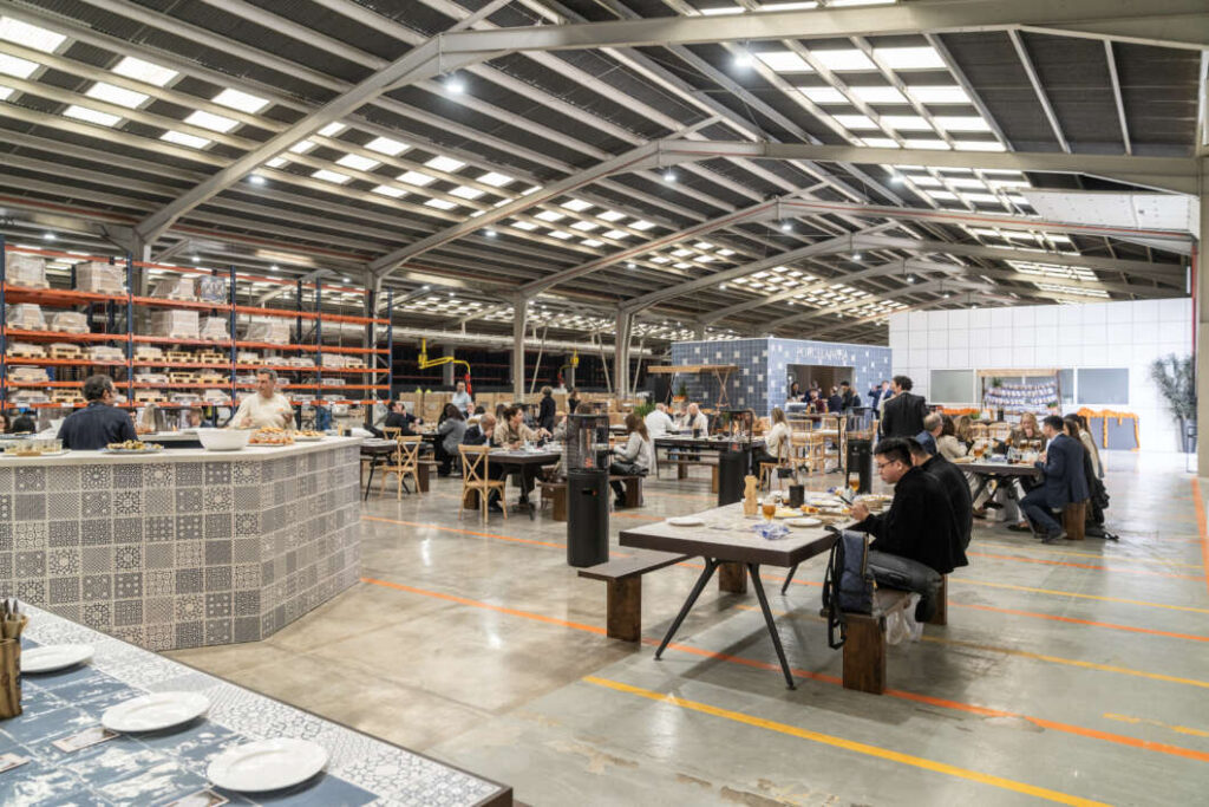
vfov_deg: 53.1
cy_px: 404
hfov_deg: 73.7
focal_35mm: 24
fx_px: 806
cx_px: 604
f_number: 4
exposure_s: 1/160
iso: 1000
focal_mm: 24
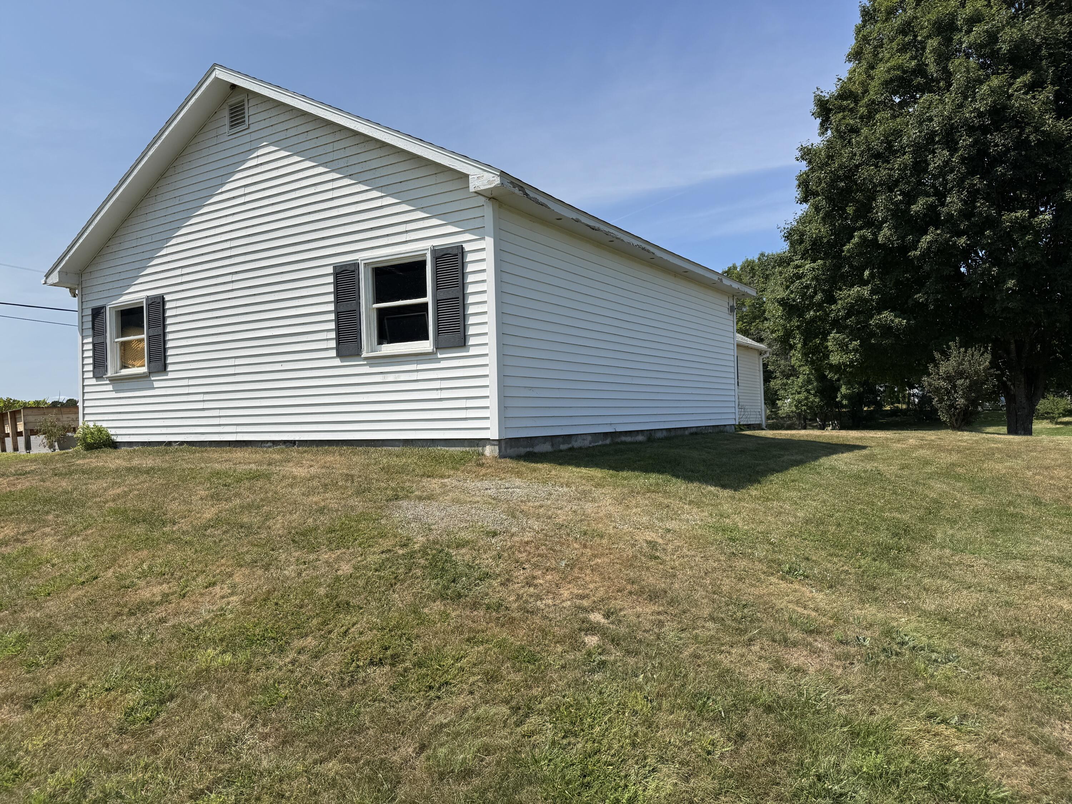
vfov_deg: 56.8
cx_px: 536
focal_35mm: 24
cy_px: 402
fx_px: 743
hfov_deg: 71.6
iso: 80
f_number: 1.78
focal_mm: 6.76
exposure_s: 1/5814
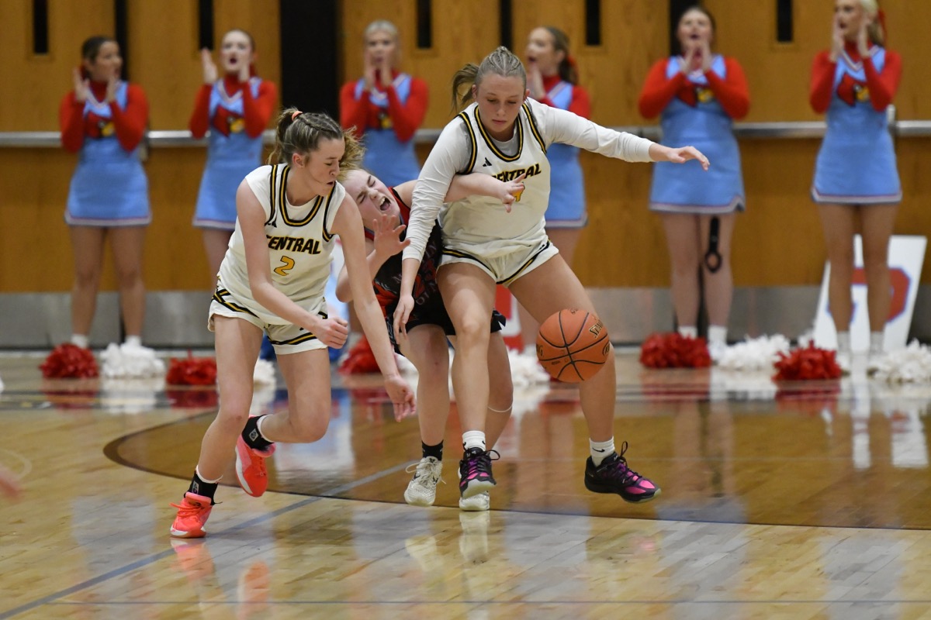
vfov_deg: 5.0
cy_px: 310
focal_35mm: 278
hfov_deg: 7.4
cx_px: 466
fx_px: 7176
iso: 5600
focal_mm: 185
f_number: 2.8
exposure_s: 1/1000
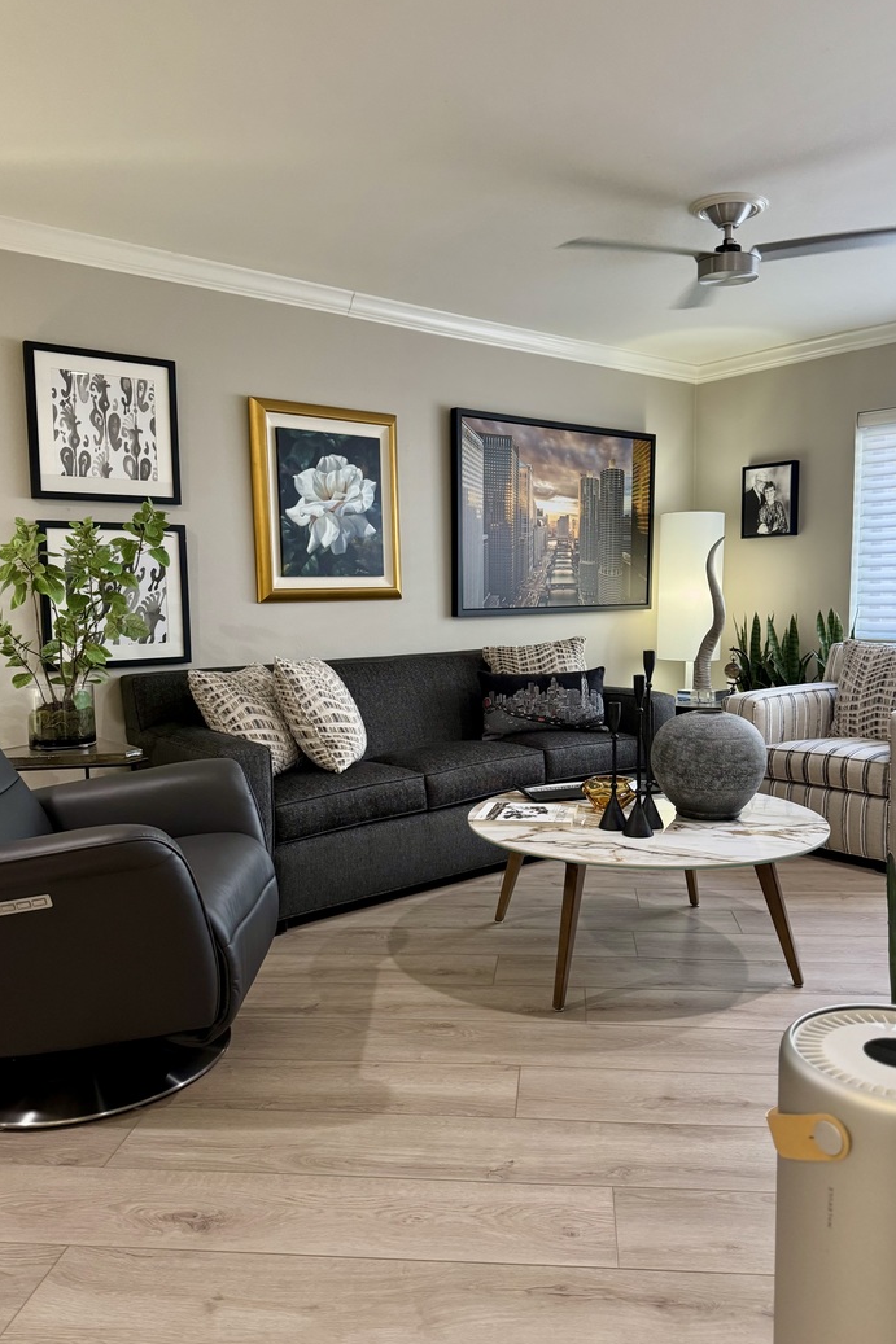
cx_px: 499
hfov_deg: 49.4
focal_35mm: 26
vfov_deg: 69.4
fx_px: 971
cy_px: 683
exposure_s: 1/60
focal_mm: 6.76
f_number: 1.78
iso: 400
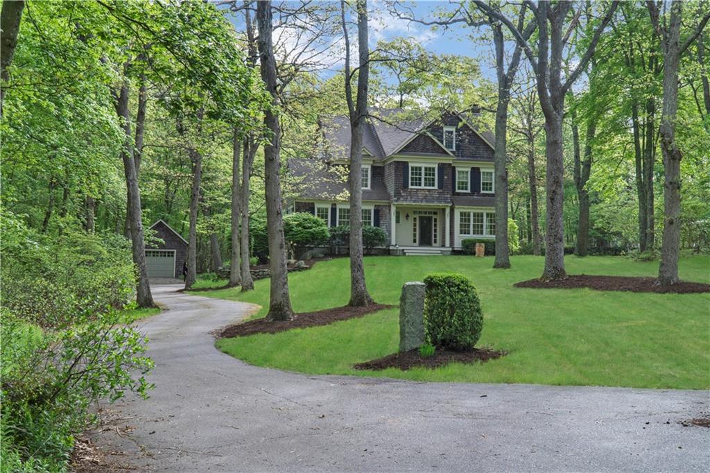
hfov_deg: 47.9
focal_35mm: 40
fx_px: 798
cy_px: 236
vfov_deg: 33.0
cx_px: 355
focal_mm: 27
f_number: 8
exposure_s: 1/250
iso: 400
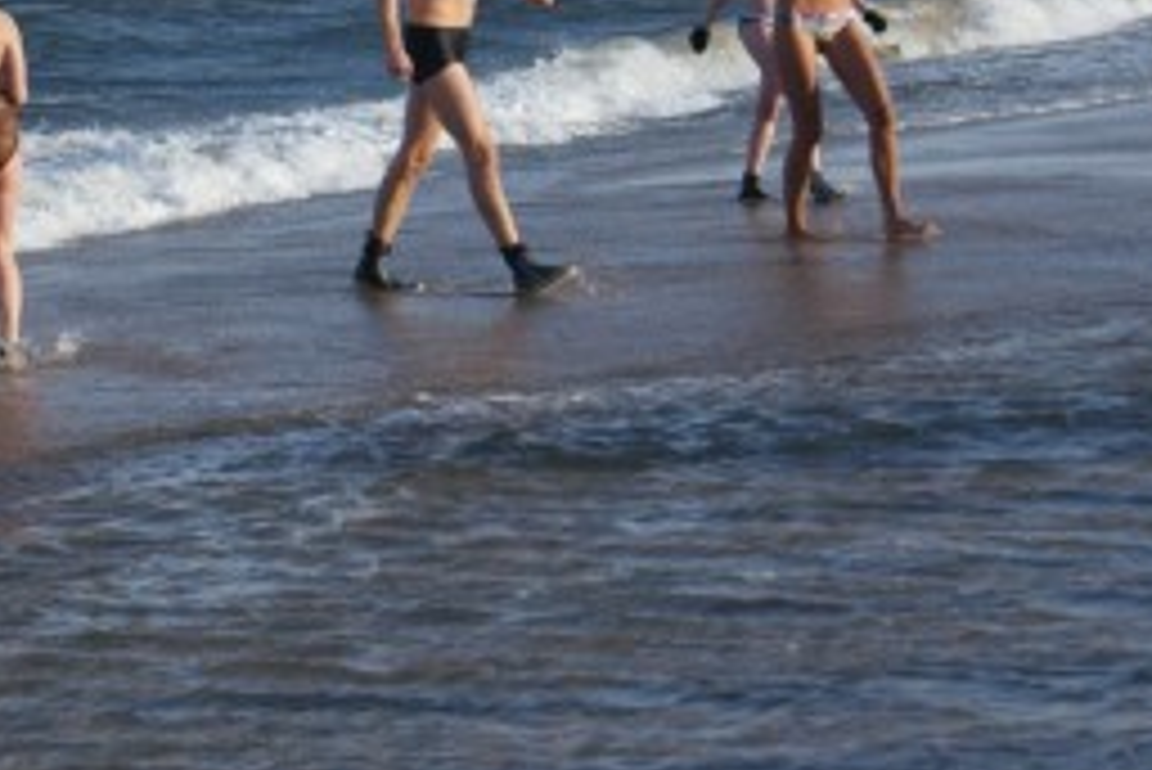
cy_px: 362
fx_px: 5251
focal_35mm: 164
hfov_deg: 12.5
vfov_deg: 8.4
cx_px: 382
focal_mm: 70
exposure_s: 1/160
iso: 100
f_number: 9
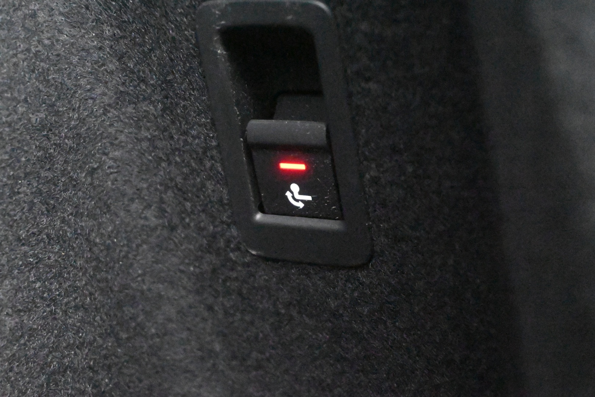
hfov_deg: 29.9
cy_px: 198
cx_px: 298
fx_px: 1116
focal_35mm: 68
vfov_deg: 20.2
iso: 45600
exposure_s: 1/80
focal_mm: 45
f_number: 6
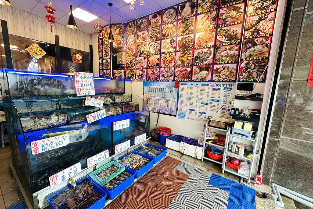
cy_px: 107
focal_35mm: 15
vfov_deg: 77.3
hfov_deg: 100.4
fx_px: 130
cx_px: 156
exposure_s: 1/120
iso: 125
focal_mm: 2.22
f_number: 2.2
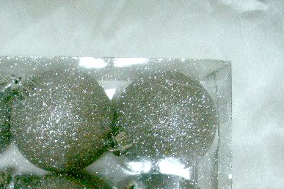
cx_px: 66
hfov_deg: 29.5
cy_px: 175
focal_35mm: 67
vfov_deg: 19.9
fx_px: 529
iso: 150
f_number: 3.5
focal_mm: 6.6
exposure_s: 1/30
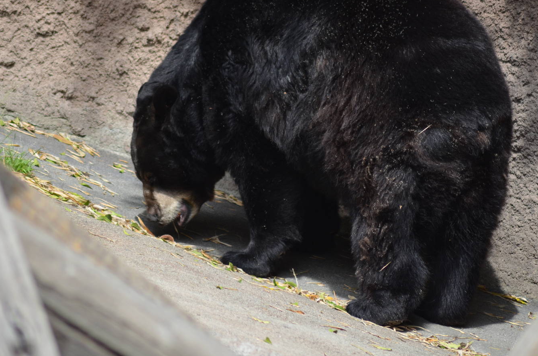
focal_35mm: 430
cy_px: 159
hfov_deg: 4.8
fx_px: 6412
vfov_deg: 3.2
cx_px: 267
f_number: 5
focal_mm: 240
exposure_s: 1/1250
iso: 400
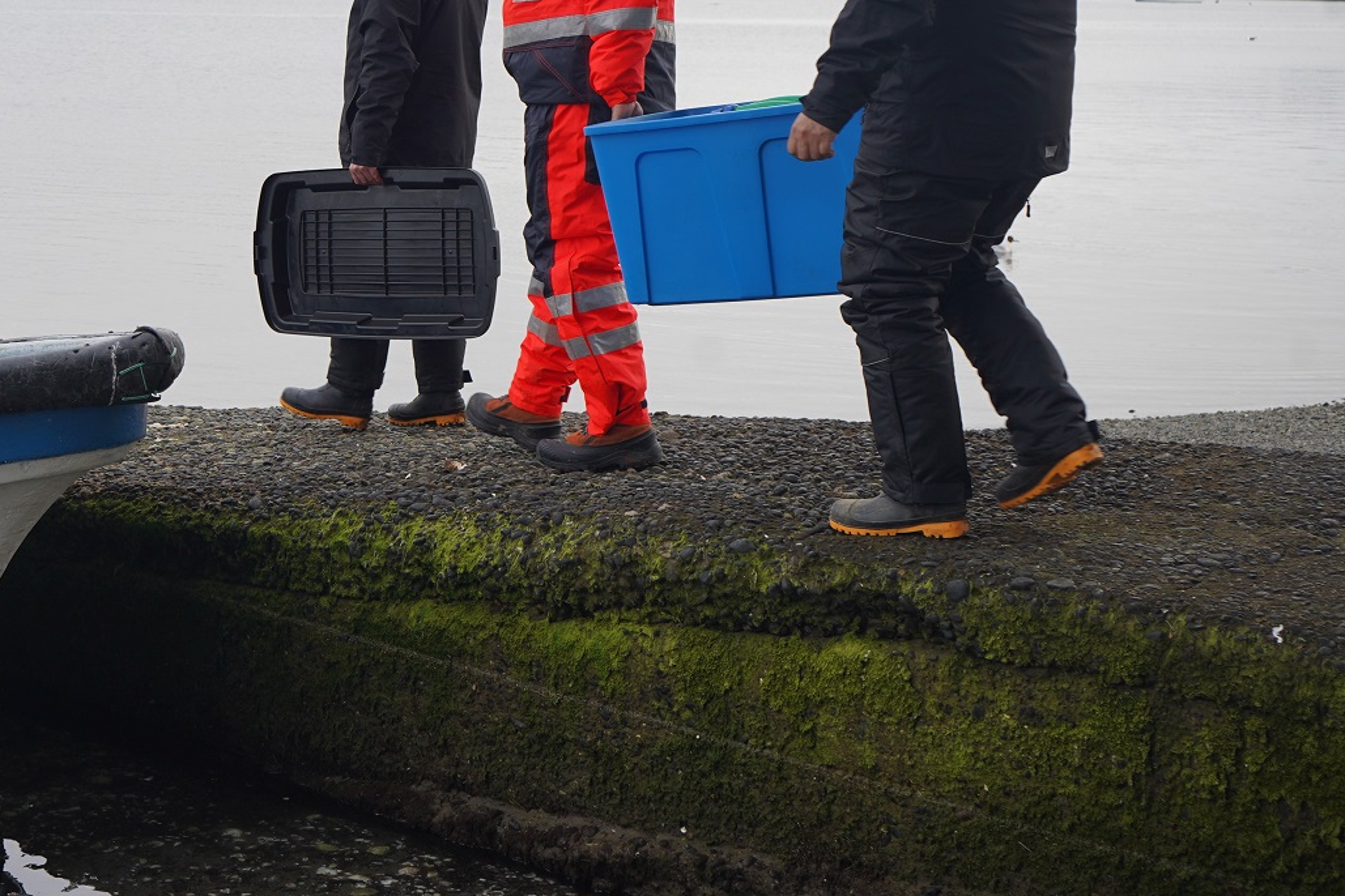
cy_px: 137
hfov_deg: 30.7
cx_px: 179
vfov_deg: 21.2
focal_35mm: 63
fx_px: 2354
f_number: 5.6
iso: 200
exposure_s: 1/250
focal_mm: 36
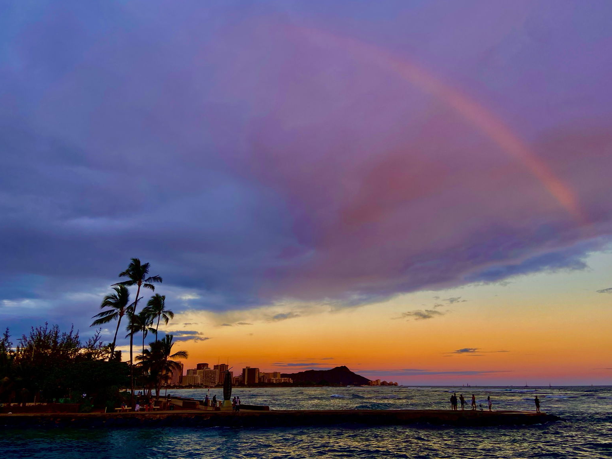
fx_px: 477
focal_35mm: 27
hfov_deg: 65.3
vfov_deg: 51.4
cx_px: 316
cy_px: 229
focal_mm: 4.25
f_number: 1.8
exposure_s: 1/136
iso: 32
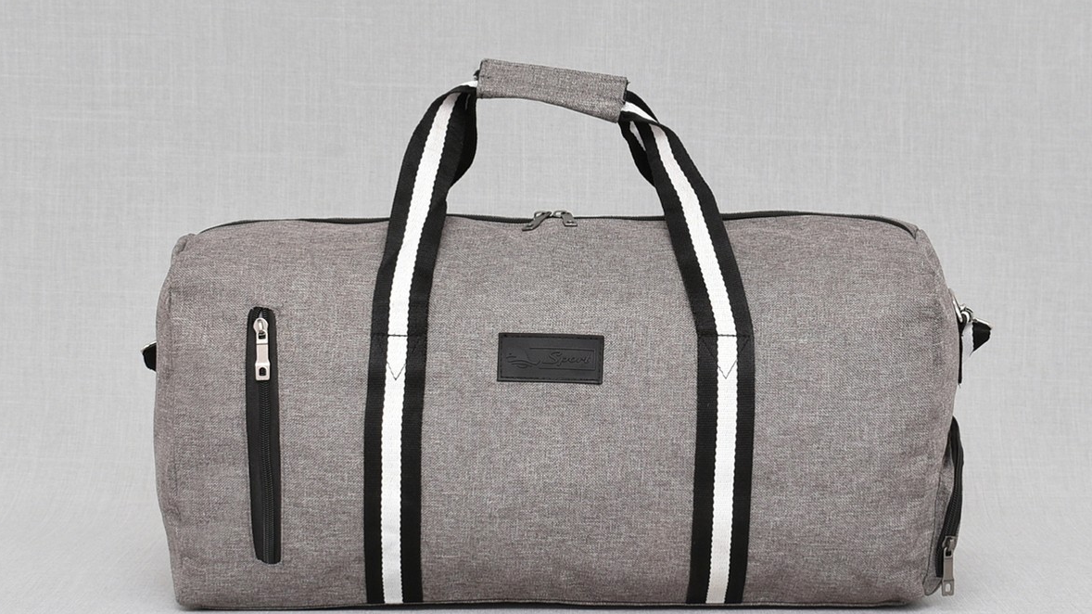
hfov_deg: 41.7
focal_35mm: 50
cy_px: 329
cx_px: 551
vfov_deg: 24.1
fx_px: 1435
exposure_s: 1/60
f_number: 5.6
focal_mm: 29
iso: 100
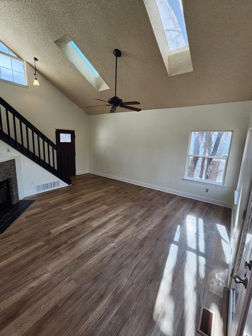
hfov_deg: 85.6
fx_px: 136
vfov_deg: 102.1
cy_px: 167
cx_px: 118
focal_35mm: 14
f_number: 2.2
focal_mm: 2.2
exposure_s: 1/134
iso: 50
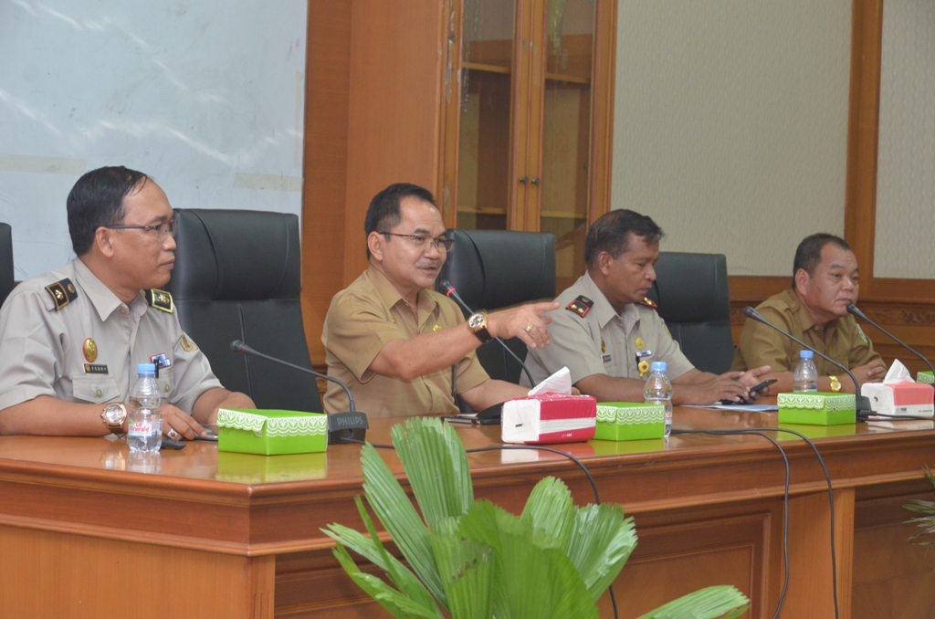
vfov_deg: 15.1
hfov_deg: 22.7
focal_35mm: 90
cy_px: 310
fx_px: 2332
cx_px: 468
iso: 1600
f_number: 8
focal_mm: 60
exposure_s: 1/60
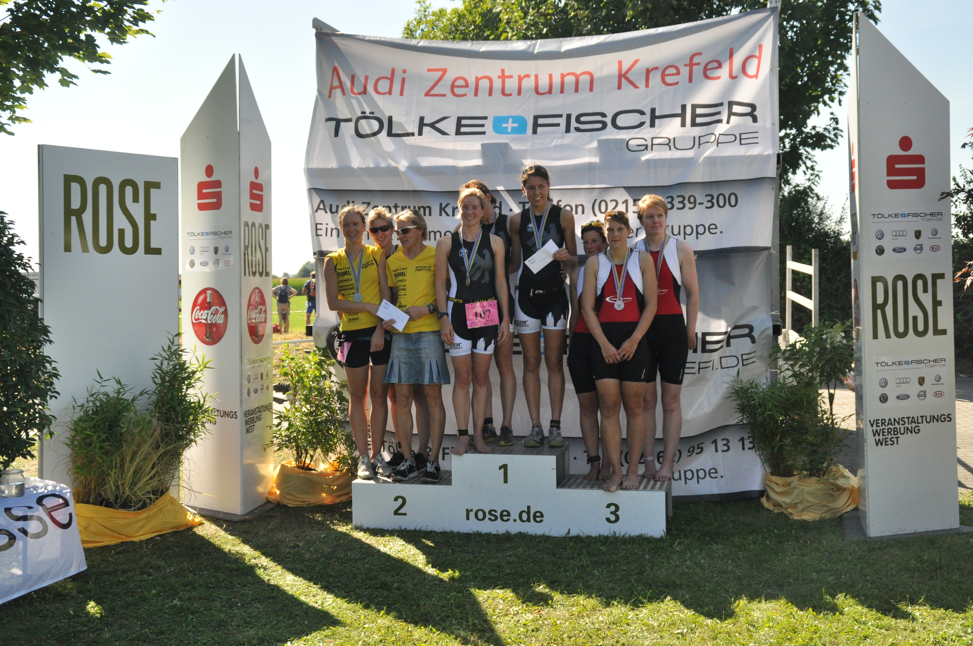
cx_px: 486
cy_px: 323
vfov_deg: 31.8
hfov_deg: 46.4
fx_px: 1134
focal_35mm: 42
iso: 1000
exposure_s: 1/3000
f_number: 5.6
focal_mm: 28
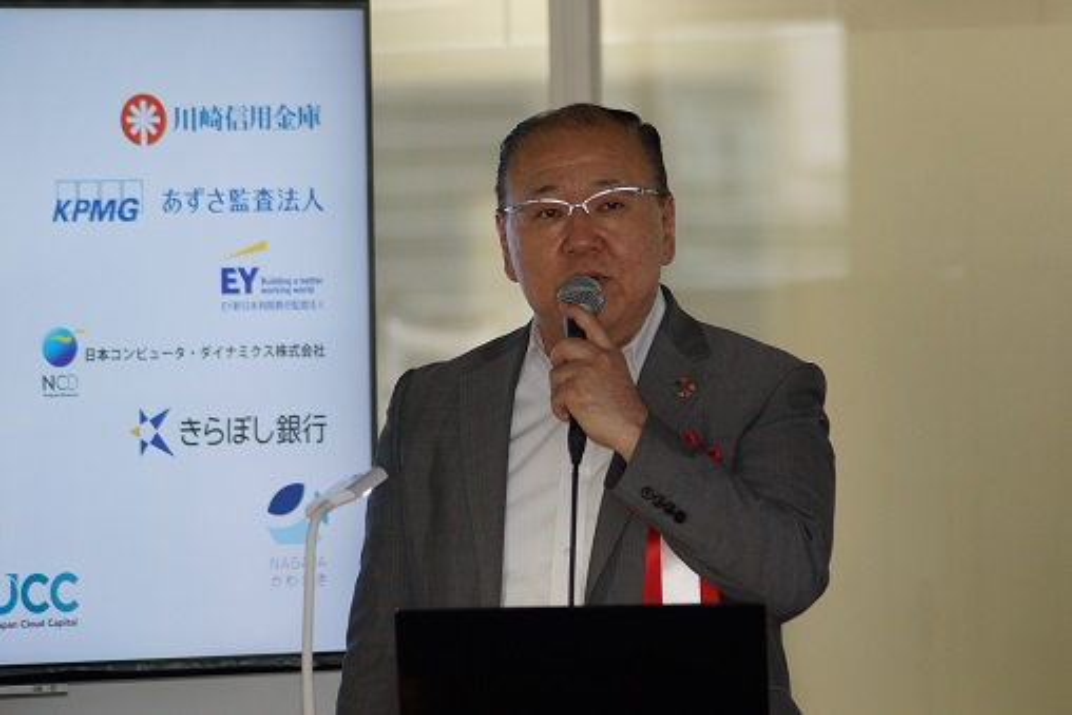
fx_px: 8935
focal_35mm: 300
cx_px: 536
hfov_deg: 6.9
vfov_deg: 4.6
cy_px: 358
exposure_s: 1/160
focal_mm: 200
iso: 640
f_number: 5.6
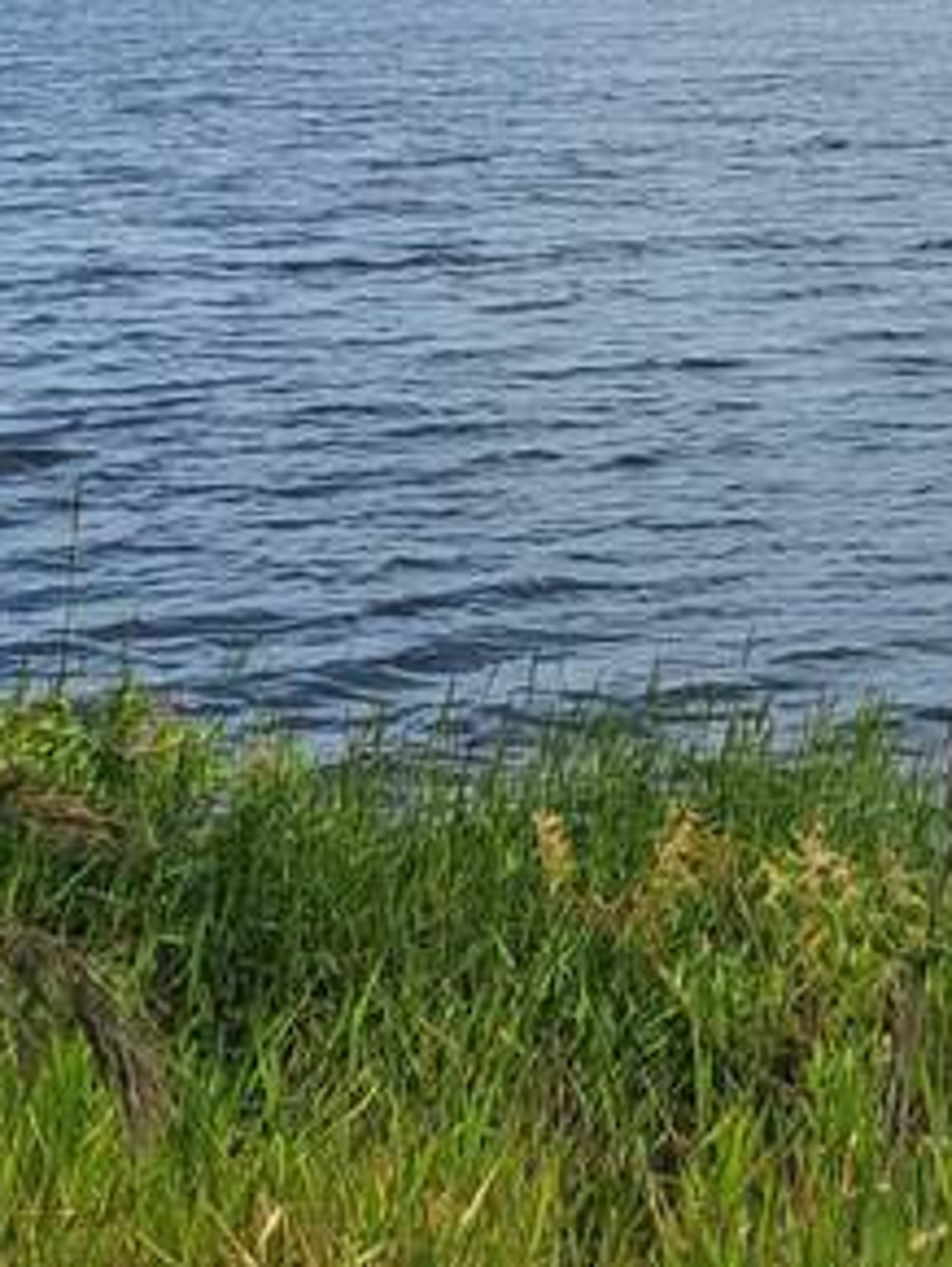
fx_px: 3149
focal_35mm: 86
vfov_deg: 20.7
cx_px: 961
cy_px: -380
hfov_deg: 16.8
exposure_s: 1/3956
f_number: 1.8
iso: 40
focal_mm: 5.4
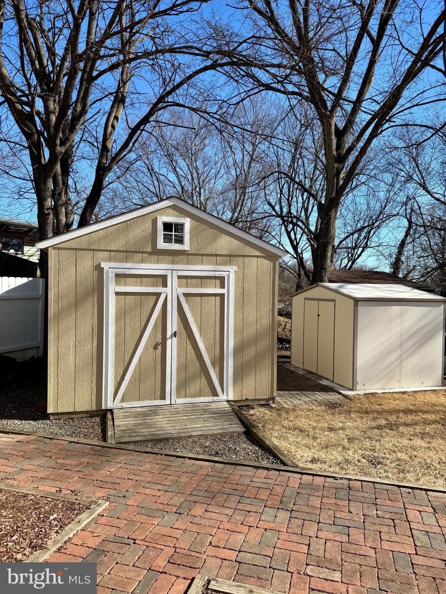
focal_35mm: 24
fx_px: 412
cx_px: 223
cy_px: 297
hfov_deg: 56.8
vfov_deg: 71.6
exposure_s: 1/3413
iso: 80
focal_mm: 6.76
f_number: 1.78
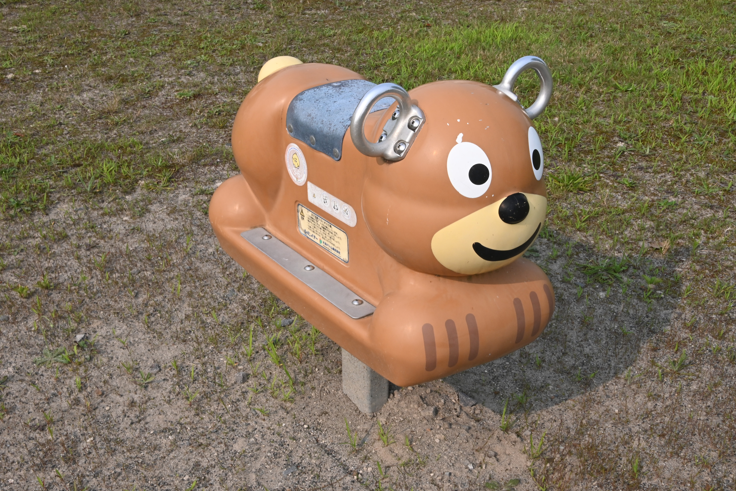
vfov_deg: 28.1
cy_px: 246
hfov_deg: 41.1
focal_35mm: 48
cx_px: 368
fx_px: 981
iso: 400
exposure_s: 1/100
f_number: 25
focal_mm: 32
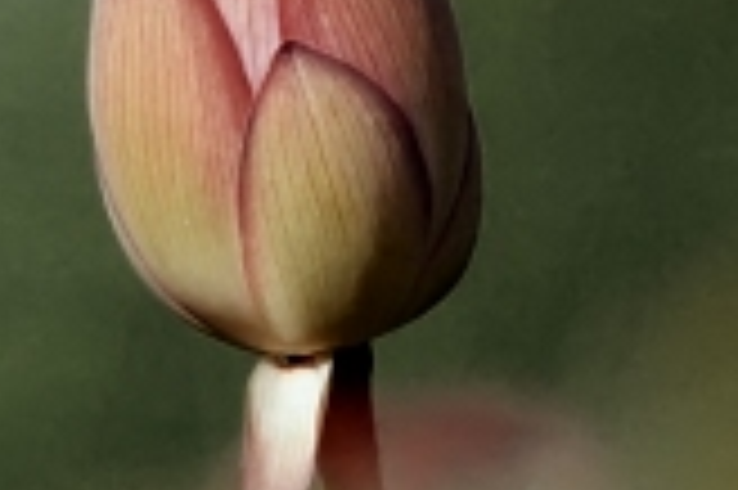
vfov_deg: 0.4
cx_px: -1008
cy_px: 234
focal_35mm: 3658
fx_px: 74913
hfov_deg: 0.6
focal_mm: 500
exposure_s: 1/1000
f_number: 8
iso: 800
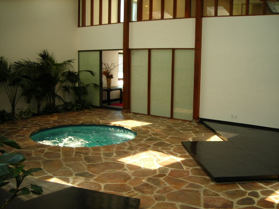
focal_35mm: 38
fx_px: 306
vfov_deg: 37.7
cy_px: 104
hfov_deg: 49.0
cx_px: 140
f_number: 3.2
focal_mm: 6.3
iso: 50
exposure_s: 1/32.6
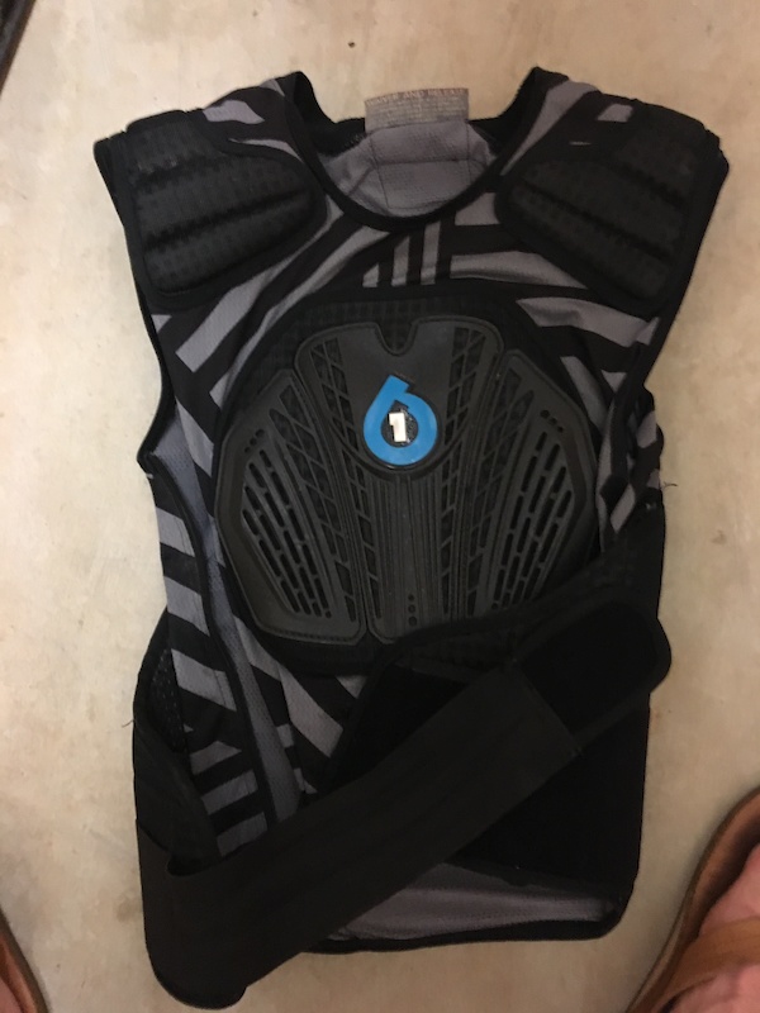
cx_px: 380
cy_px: 506
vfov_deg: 61.7
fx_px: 849
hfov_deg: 48.2
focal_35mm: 29
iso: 400
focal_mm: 4.15
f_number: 2.2
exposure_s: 1/15
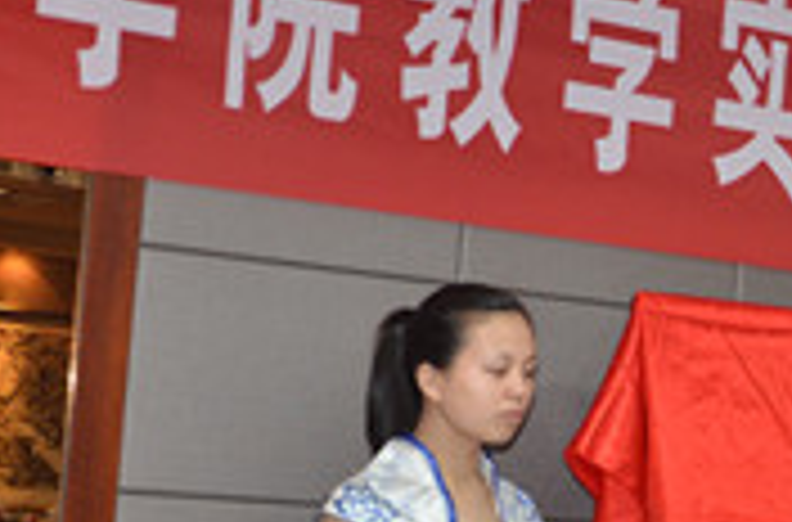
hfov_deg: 18.5
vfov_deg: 12.7
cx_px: 891
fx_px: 2333
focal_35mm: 106
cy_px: 450
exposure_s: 1/60
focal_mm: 25
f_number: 4
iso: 800
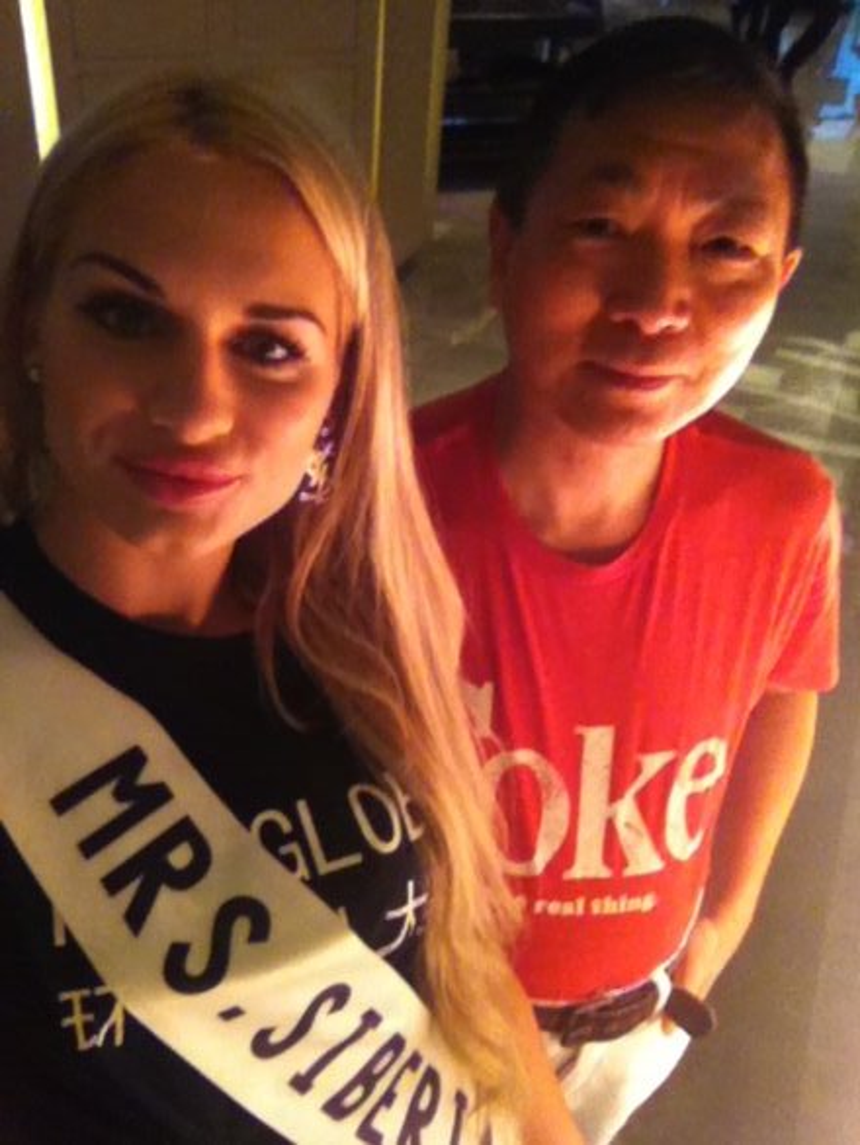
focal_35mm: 35
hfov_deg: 40.7
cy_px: 572
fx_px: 1159
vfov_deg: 52.6
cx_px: 430
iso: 250
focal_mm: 3.85
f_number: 2.4
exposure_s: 1/30
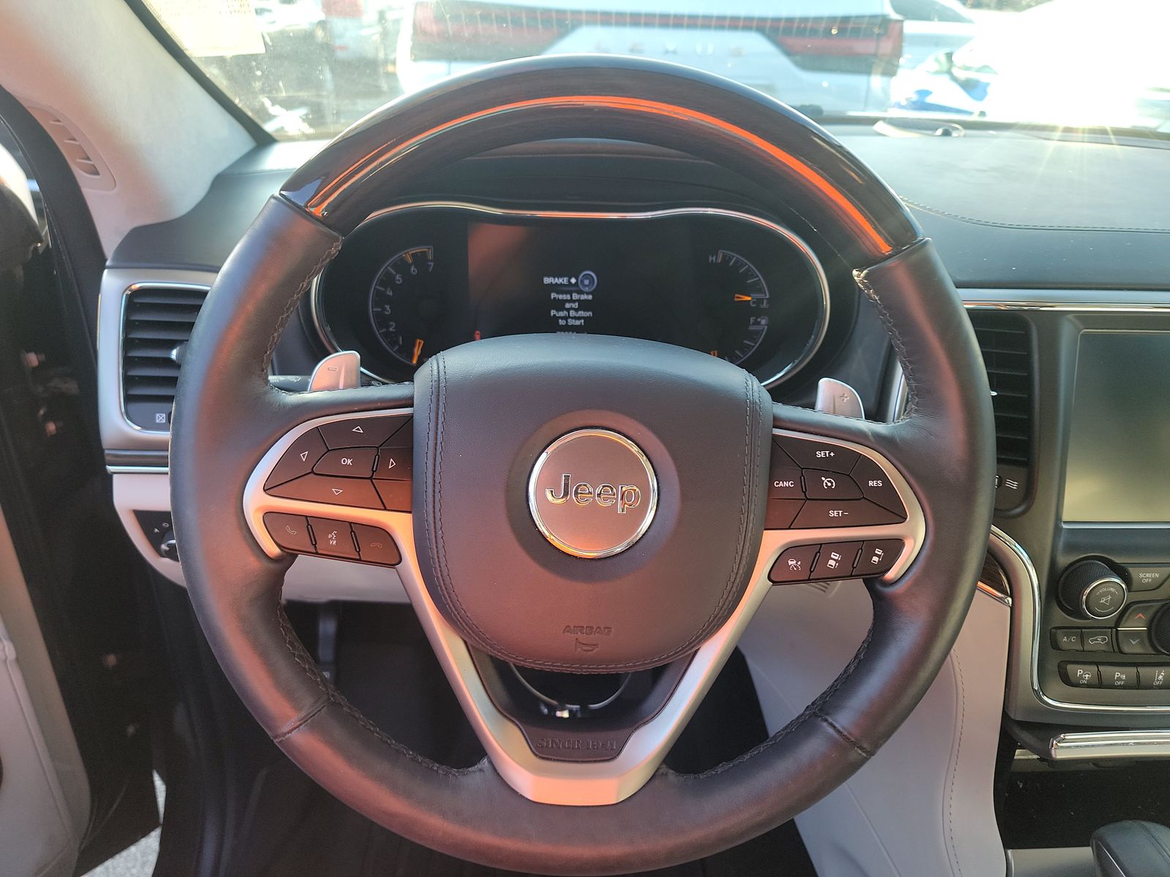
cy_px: 438
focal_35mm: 24
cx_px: 585
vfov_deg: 56.8
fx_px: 811
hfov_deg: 71.6
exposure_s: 1/59
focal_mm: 6.7
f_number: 1.8
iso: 68
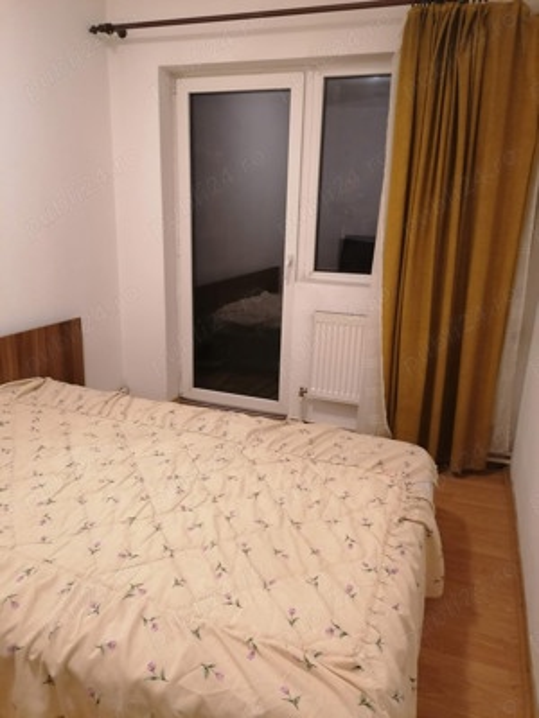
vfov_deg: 65.3
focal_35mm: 27
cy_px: 359
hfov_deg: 51.4
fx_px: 561
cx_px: 270
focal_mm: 4.75
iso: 640
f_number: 1.8
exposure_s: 1/20
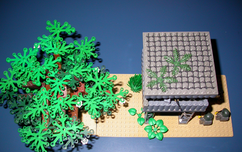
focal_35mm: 41
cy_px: 92
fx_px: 270
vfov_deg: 31.1
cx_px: 121
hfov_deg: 48.2
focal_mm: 7.85
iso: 100
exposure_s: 1/60
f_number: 2.6
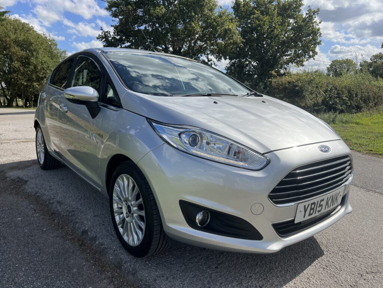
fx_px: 288
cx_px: 192
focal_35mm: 26
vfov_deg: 53.1
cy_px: 144
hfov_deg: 67.3
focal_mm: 5.7
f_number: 1.5
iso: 50
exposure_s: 1/5319
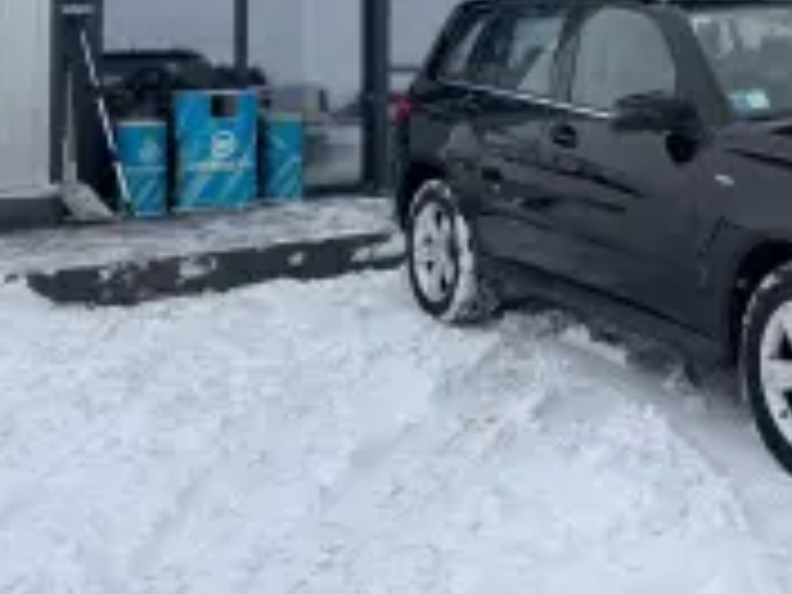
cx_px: 806
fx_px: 1121
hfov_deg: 35.0
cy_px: 14
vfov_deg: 28.1
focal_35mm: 49
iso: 80
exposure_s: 1/2174
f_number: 1.78
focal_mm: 6.76
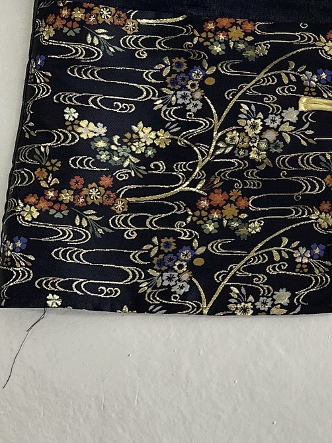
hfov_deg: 15.0
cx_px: 589
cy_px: 118
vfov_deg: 22.6
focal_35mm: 86
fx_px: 1100
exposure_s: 1/121
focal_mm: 6.86
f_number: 1.78
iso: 100
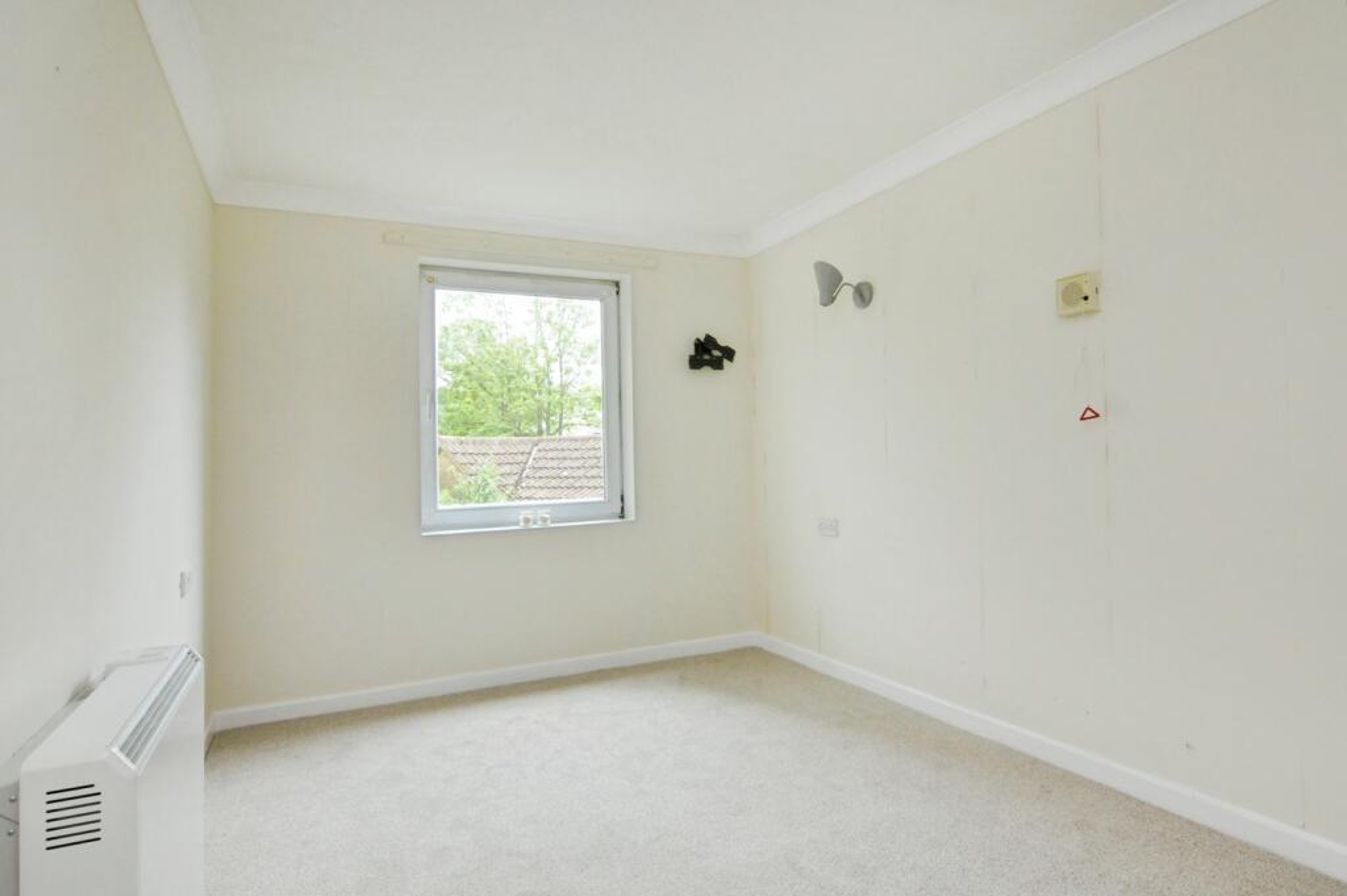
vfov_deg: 63.1
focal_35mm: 20
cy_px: 448
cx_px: 674
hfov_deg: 85.5
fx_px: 729
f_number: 6.3
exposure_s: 1/125
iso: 1000
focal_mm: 13
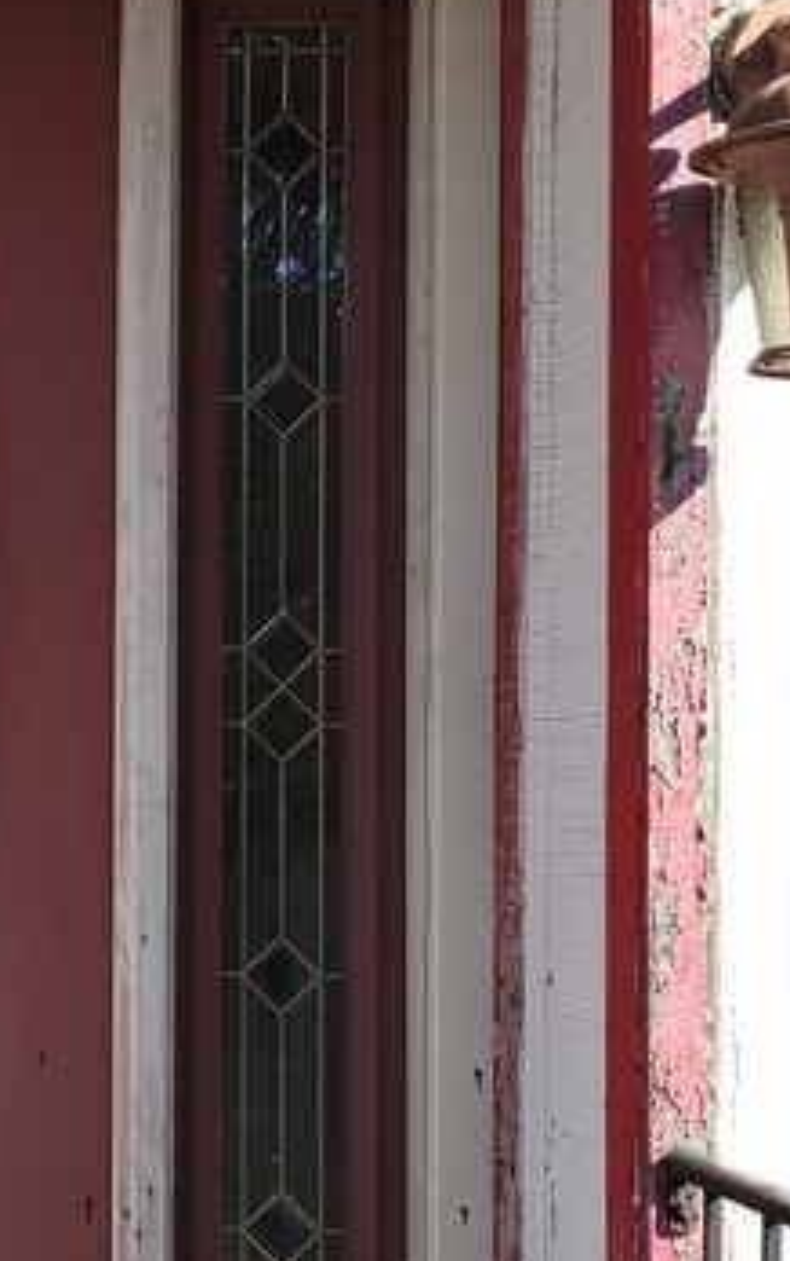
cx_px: -395
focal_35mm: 81
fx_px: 2786
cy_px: 703
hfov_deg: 15.0
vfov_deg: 25.5
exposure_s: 1/532
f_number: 1.8
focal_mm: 5.4
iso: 40
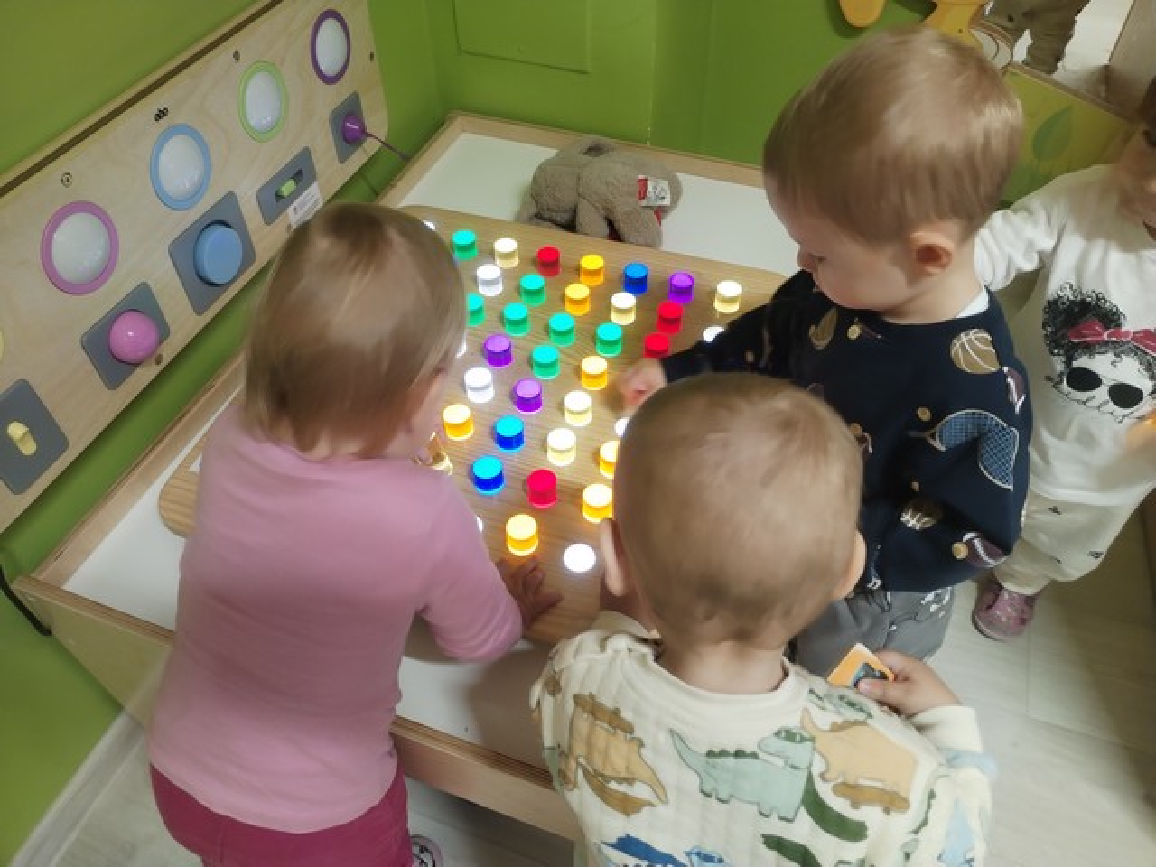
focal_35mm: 29
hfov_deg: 61.7
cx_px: 578
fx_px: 968
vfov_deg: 48.2
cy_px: 434
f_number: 1.8
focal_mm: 4.75
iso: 279
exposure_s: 1/50
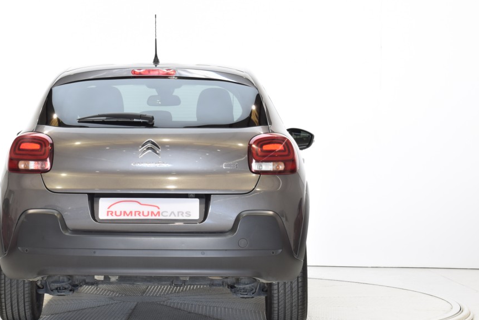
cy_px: 137
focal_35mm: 117
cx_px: 133
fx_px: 1555
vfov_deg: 11.7
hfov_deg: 17.4
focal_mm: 45
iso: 100
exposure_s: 1/4
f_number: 10
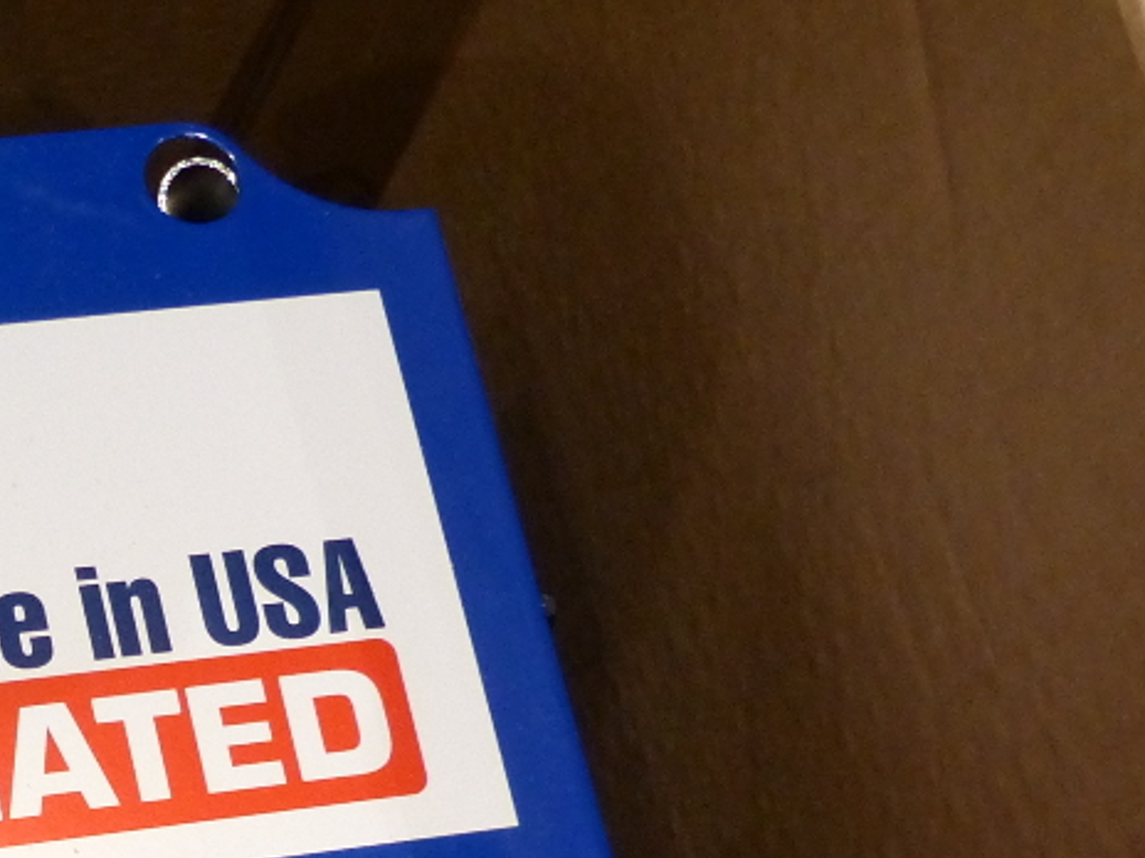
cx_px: -222
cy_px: 922
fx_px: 3010
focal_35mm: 91
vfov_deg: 15.8
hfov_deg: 20.2
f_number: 2.8
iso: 400
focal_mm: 5.9
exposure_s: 1/60
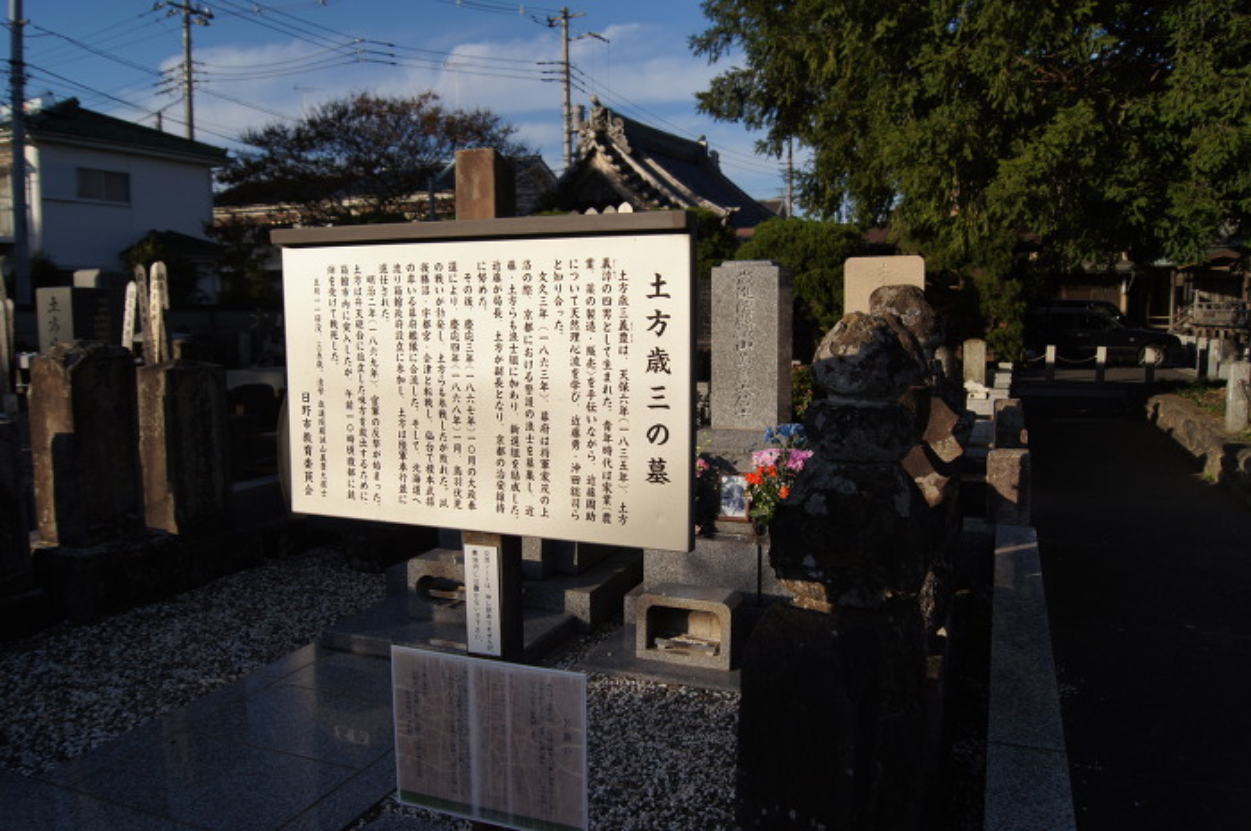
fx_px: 937
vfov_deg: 47.8
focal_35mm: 27
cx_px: 626
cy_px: 416
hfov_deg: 67.4
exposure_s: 1/800
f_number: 5.6
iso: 100
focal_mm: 18
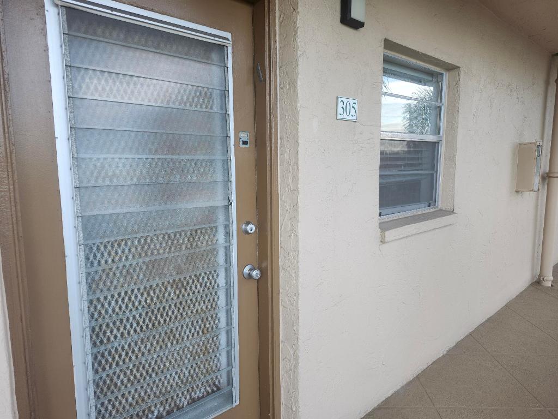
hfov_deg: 73.9
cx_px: 279
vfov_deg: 58.9
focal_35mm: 23
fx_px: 371
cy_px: 210
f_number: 1.8
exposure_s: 1/180
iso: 64
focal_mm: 5.54
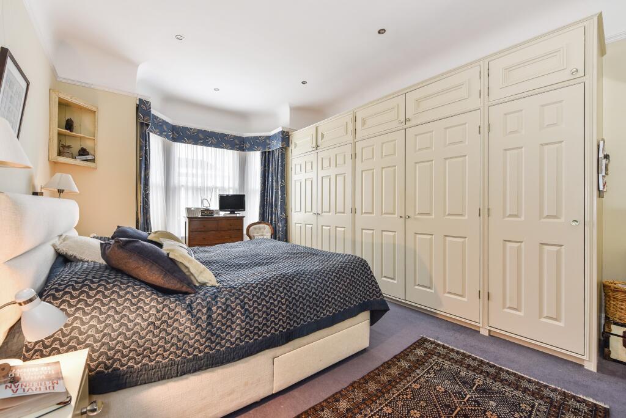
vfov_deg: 81.3
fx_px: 244
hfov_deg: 104.2
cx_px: 313
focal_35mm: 14
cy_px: 209
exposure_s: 1/13
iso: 400
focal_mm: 14
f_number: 8
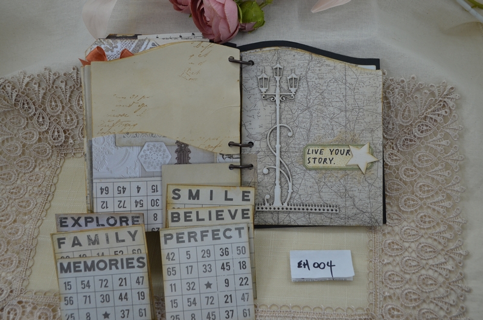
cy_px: 160
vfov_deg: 36.7
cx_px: 242
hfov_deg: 53.2
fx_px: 482
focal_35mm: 36
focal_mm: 24
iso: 320
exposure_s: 1/60
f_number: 5.6
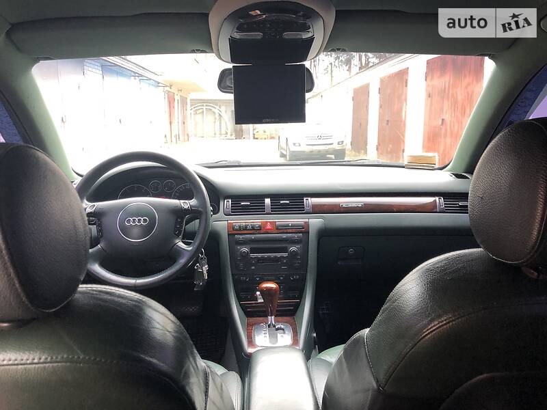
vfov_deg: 49.7
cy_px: 205
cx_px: 274
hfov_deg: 63.4
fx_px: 442
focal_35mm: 28
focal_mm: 4
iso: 32
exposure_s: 1/30
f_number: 1.8
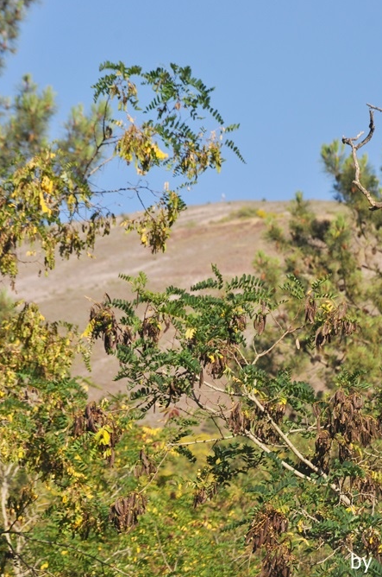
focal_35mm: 189
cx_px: 223
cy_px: 316
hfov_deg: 7.3
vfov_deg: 10.9
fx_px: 3013
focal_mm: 105
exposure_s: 1/400
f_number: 10
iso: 200
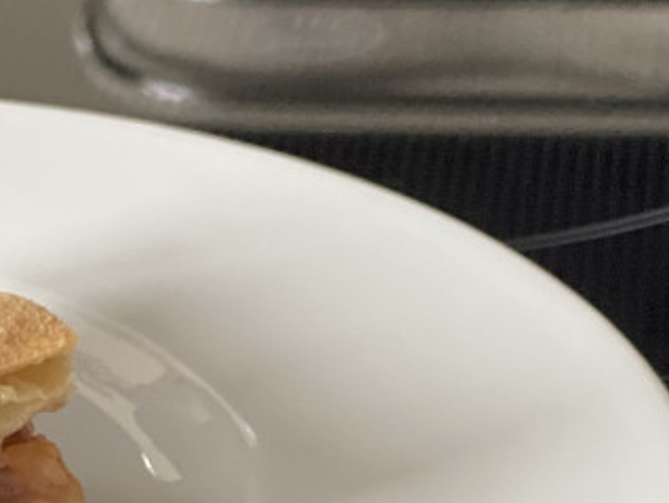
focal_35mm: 209
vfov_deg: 6.9
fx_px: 4042
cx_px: -133
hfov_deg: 9.3
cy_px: 953
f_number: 2
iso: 200
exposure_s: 1/40
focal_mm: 6
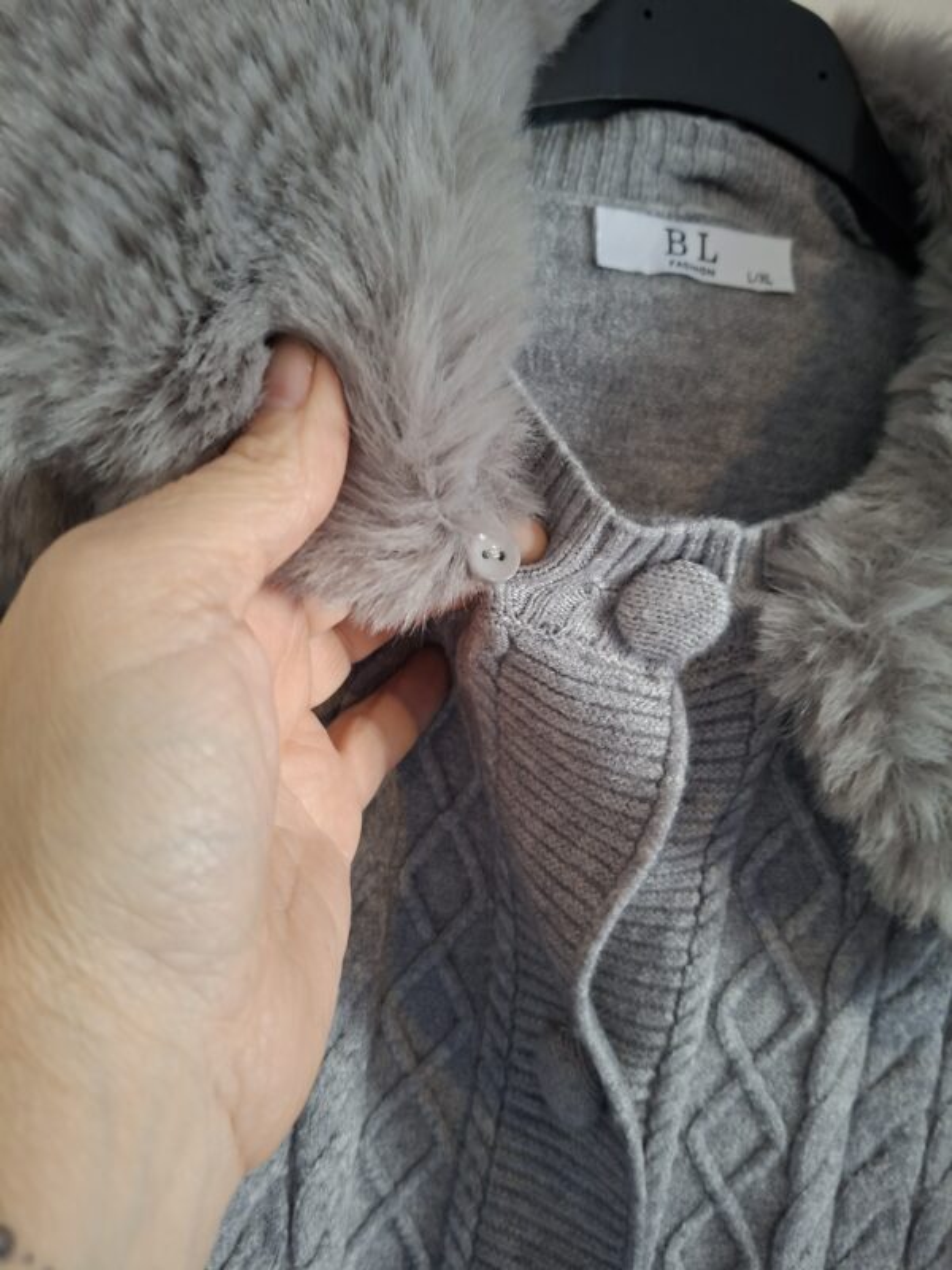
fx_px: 843
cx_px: 476
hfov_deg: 58.9
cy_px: 635
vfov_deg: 73.9
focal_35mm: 23
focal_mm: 5.54
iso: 500
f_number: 1.8
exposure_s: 1/24
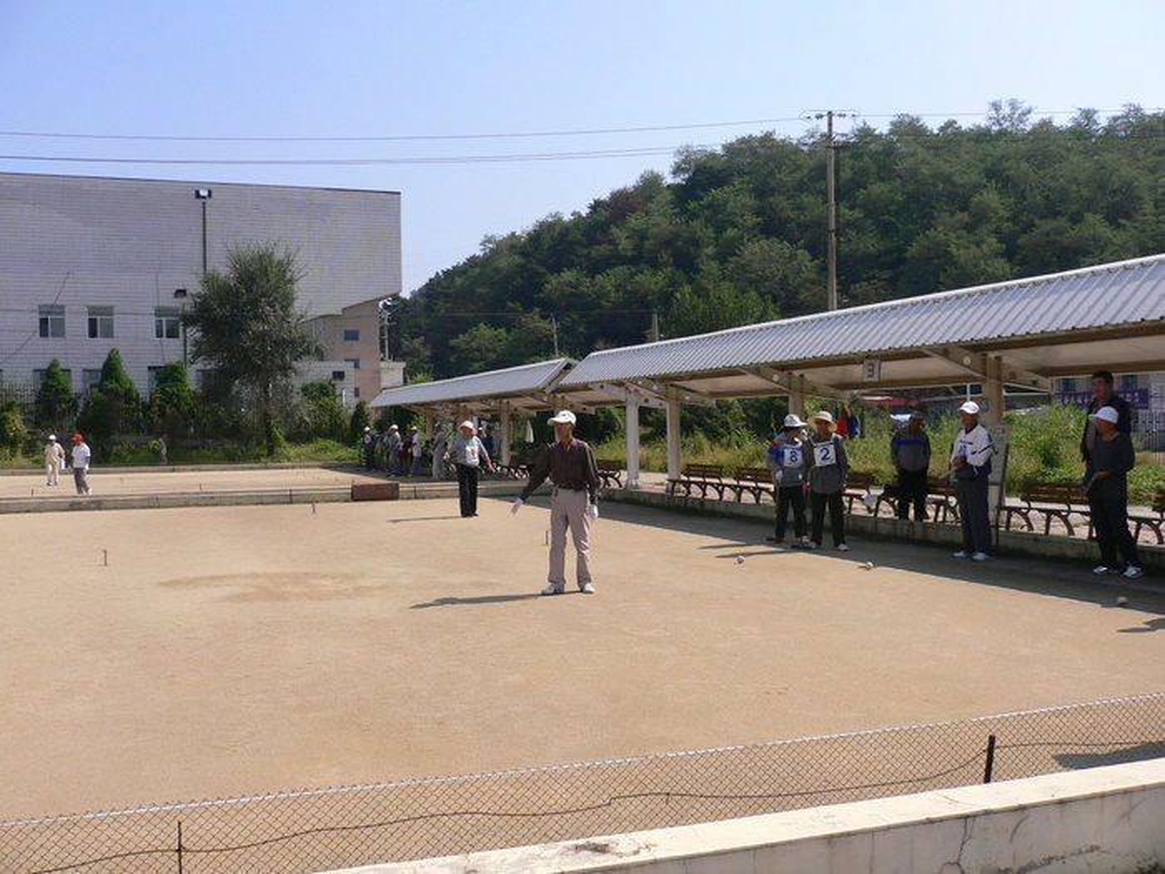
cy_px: 437
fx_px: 1178
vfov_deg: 40.7
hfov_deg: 52.6
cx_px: 582
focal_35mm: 35
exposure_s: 1/400
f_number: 5.6
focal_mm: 5.8
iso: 100
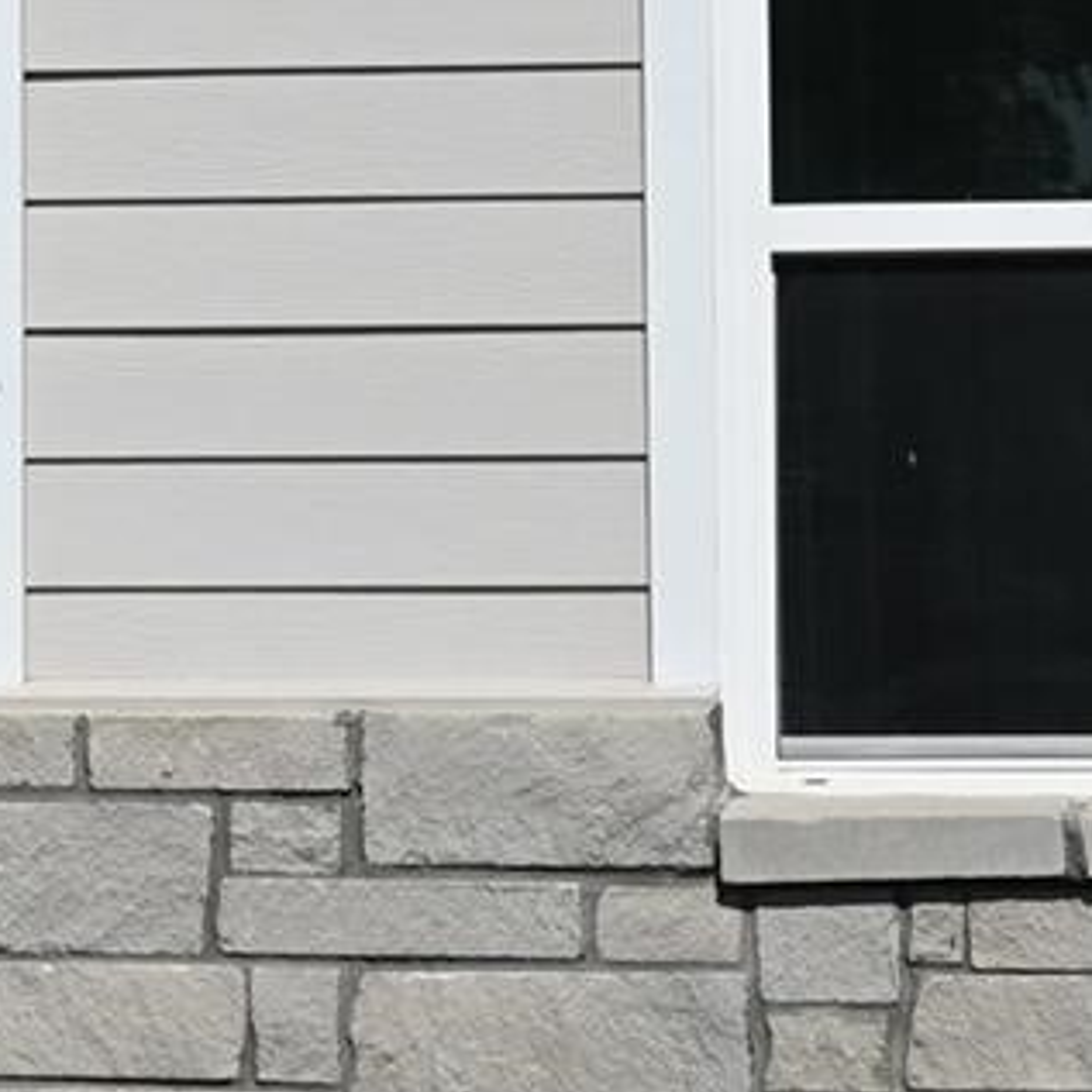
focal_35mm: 280
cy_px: -301
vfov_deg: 6.2
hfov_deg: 6.2
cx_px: -462
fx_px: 9993
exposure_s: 1/400
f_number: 11
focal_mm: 51
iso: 100
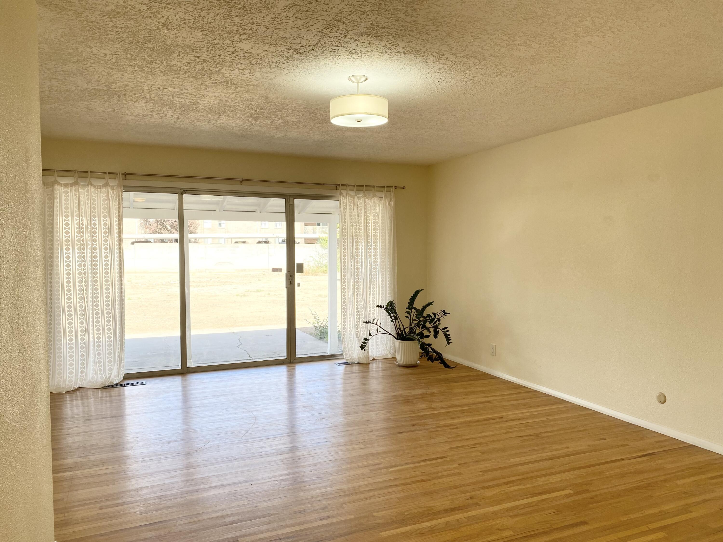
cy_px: 271
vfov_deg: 53.1
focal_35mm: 26
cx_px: 362
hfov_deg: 67.3
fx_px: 543
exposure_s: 1/311
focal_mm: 4.25
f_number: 1.8
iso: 32
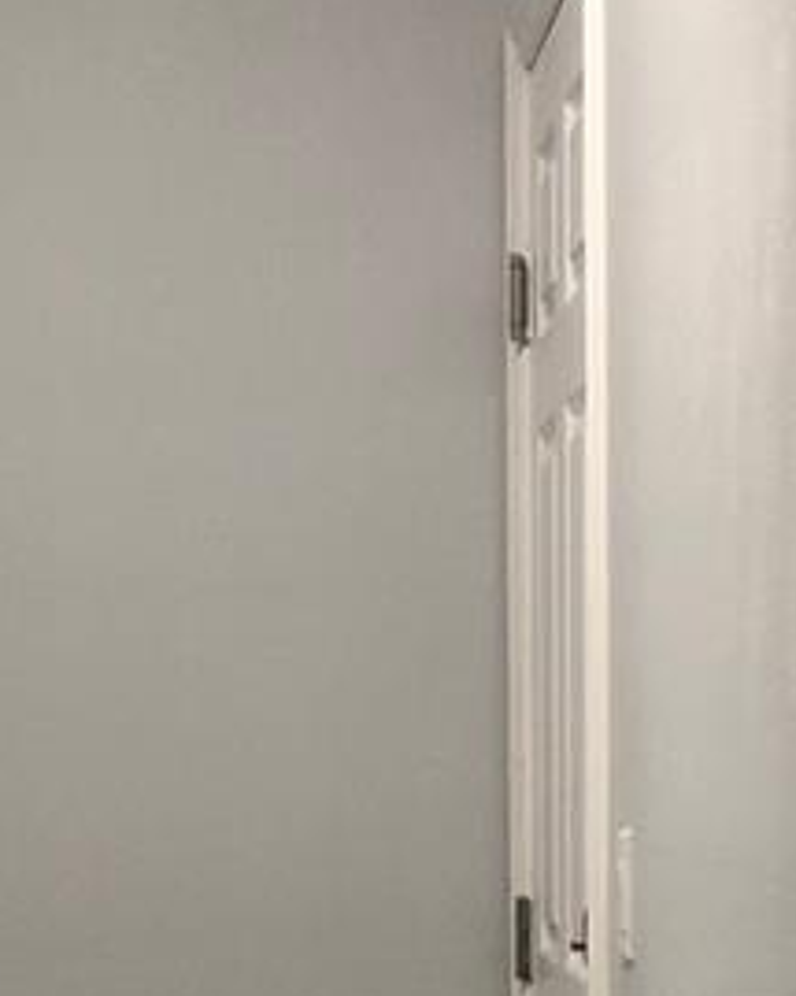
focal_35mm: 122
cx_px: 4
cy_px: 1285
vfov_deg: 15.1
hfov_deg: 12.5
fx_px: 3595
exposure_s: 1/15
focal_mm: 3.99
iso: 64
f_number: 1.8
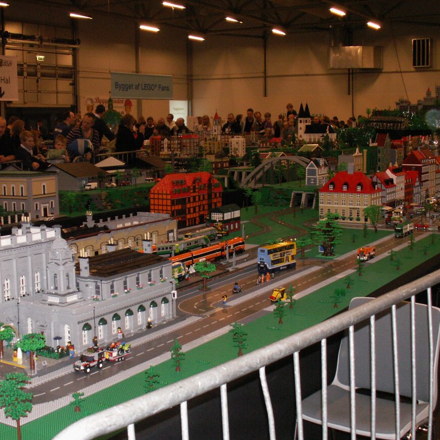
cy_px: 227
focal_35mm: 50
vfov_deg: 34.0
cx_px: 173
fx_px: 719
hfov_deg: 33.9
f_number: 2.8
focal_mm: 5.86
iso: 160
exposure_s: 1/60
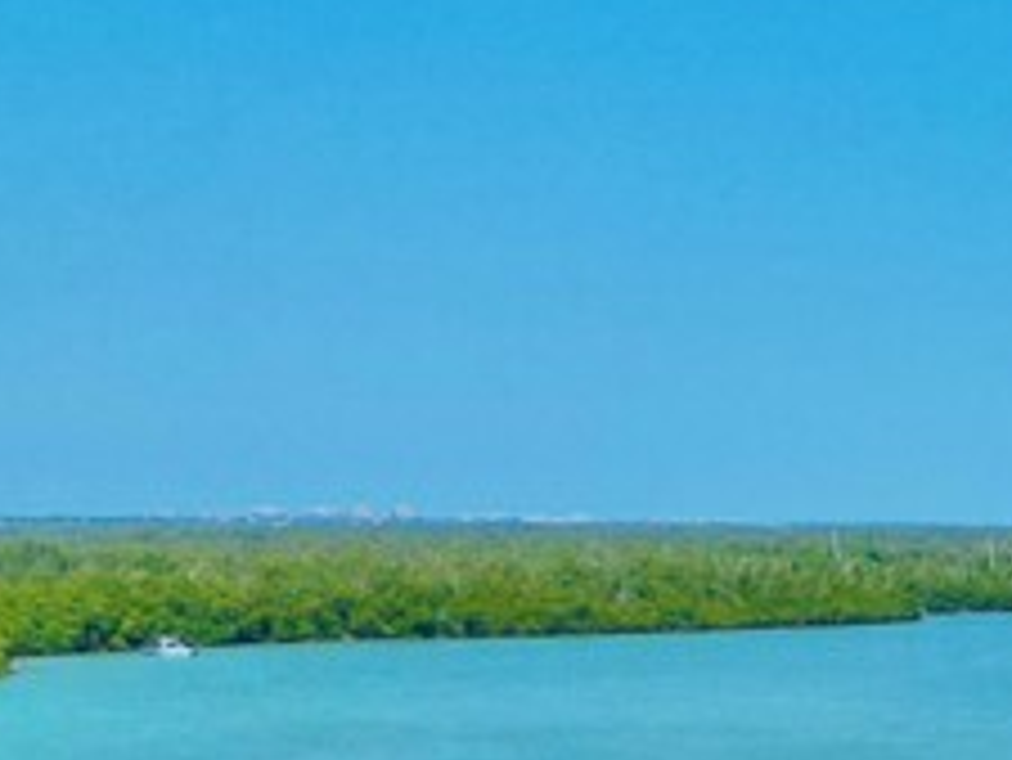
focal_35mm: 109
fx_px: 3188
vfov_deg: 12.2
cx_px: 2087
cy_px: 1453
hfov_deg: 14.6
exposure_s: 1/4000
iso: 110
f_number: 1.7
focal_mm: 6.72
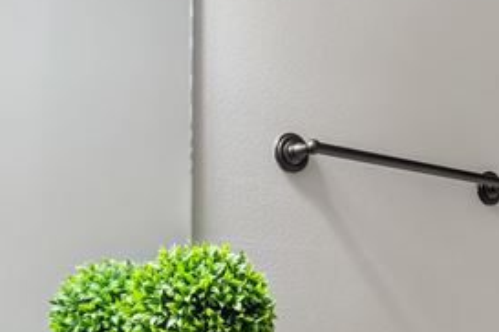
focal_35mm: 75
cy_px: 400
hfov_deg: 25.8
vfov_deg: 17.3
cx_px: 481
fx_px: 1040
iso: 400
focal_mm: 16
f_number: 10
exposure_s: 1/2
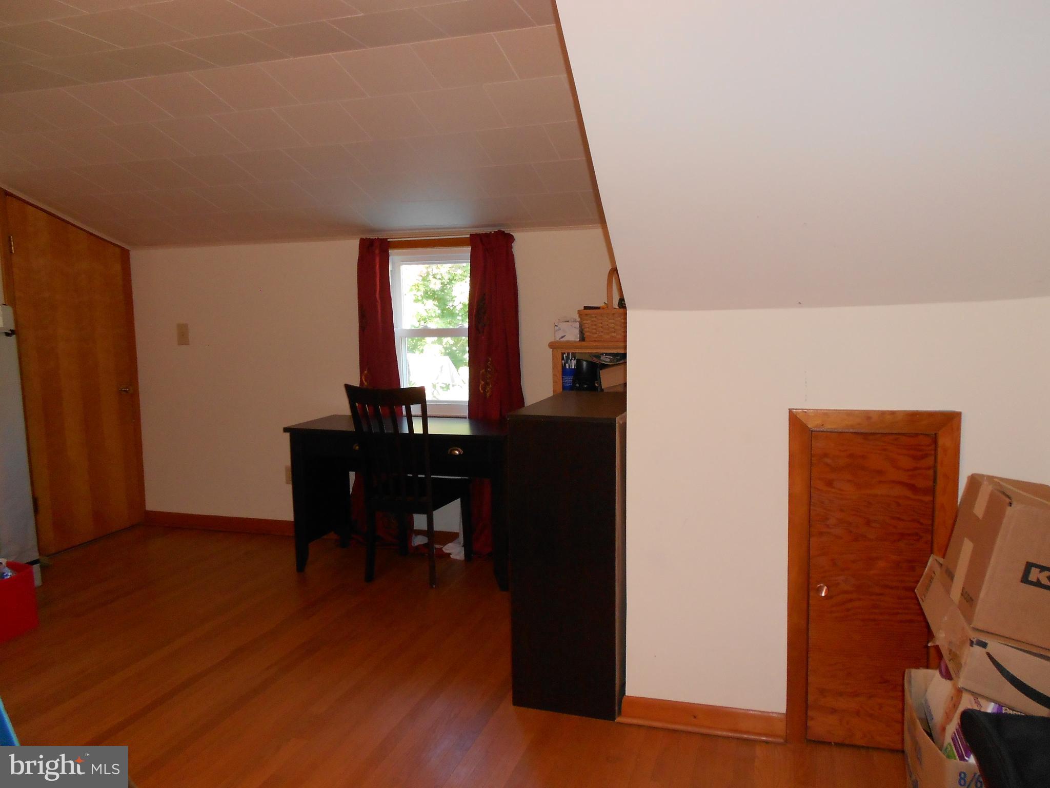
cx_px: 525
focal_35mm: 26
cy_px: 394
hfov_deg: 67.3
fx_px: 789
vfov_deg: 53.1
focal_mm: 4.6
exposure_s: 1/25
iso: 200
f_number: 3.2
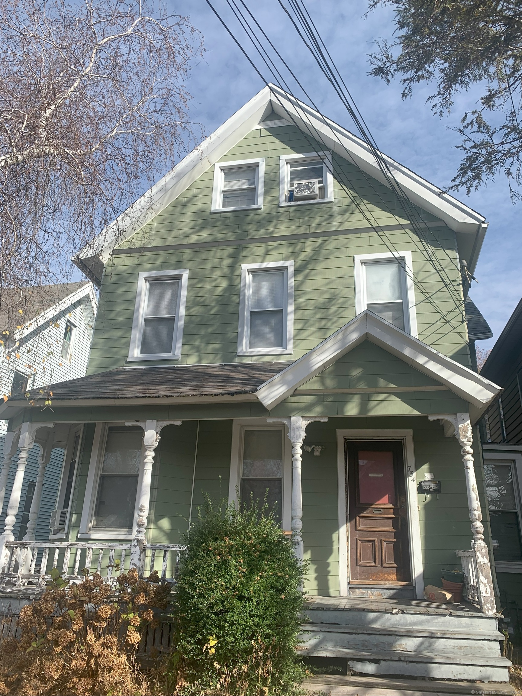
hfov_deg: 53.1
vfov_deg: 67.3
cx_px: 261
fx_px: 523
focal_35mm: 26
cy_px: 348
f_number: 1.8
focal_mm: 4.25
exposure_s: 1/743
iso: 25
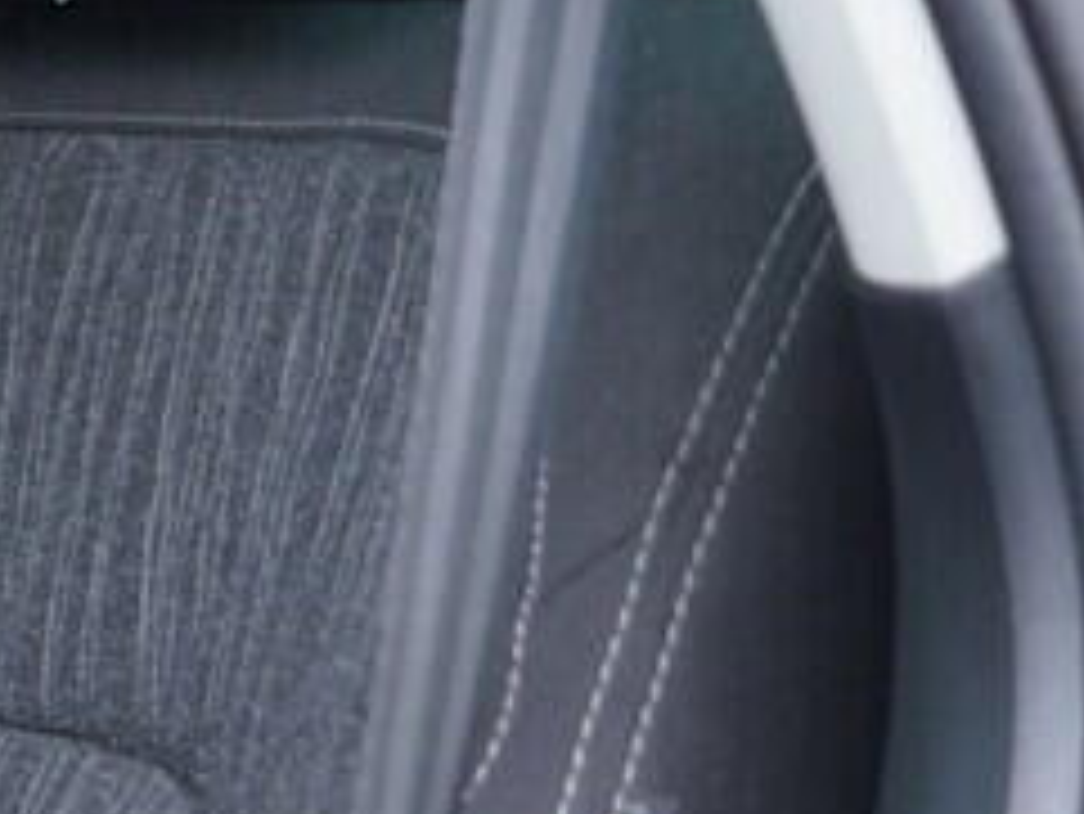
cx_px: -1178
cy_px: 798
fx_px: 4606
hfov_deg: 11.8
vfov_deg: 10.0
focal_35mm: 147
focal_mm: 24
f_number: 2.8
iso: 400
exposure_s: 1/40
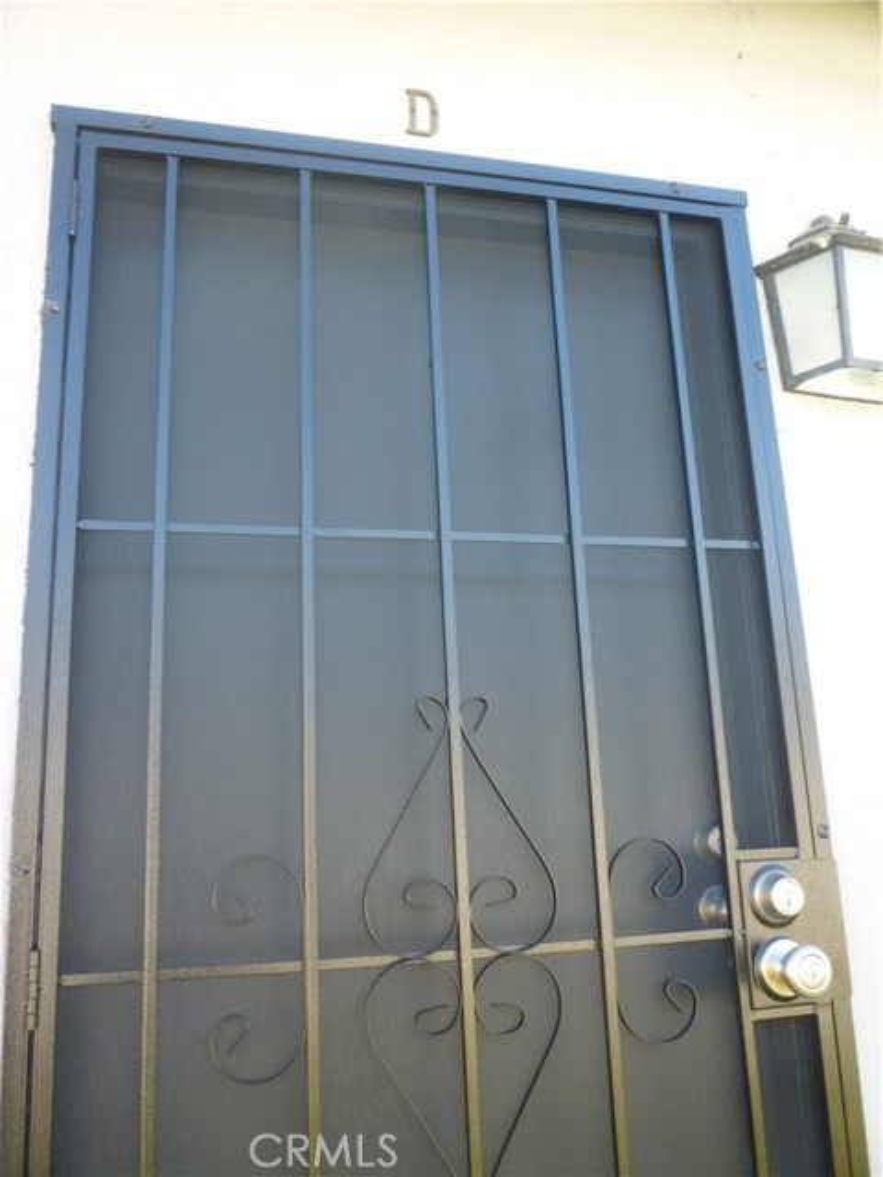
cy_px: 588
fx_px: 986
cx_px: 442
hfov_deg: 48.2
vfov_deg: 61.7
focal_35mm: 29
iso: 80
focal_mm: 5.2
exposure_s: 1/50
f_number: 3.3
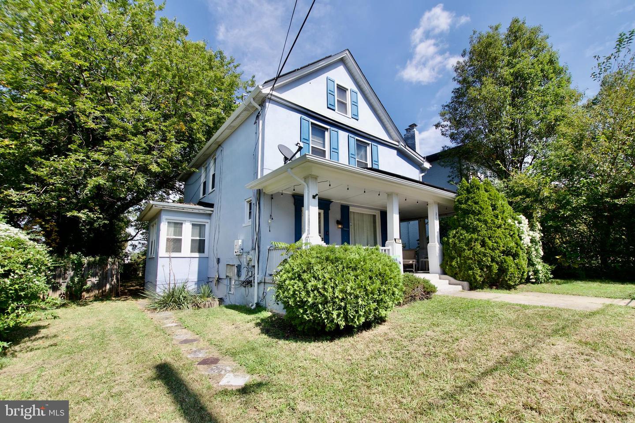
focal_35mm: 15
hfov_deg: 100.4
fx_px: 265
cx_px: 318
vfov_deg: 77.3
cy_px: 212
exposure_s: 1/500
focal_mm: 10
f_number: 7.1
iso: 110
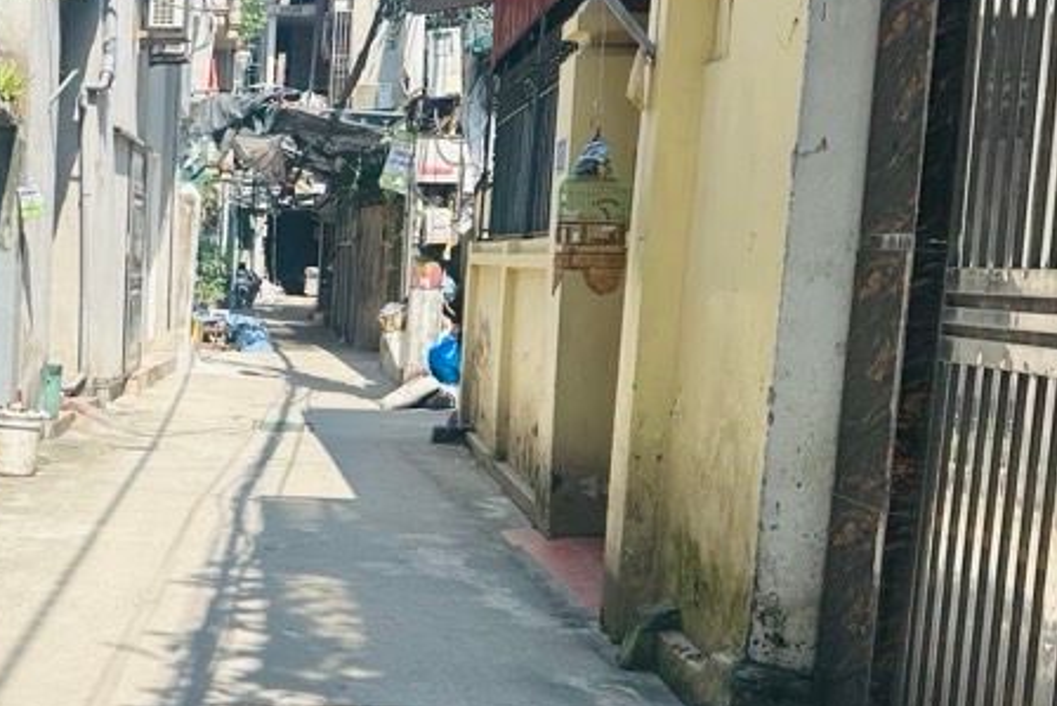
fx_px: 1674
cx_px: 116
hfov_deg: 33.3
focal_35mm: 57
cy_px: 418
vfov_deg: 23.8
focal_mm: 6.86
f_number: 1.78
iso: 80
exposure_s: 1/2660
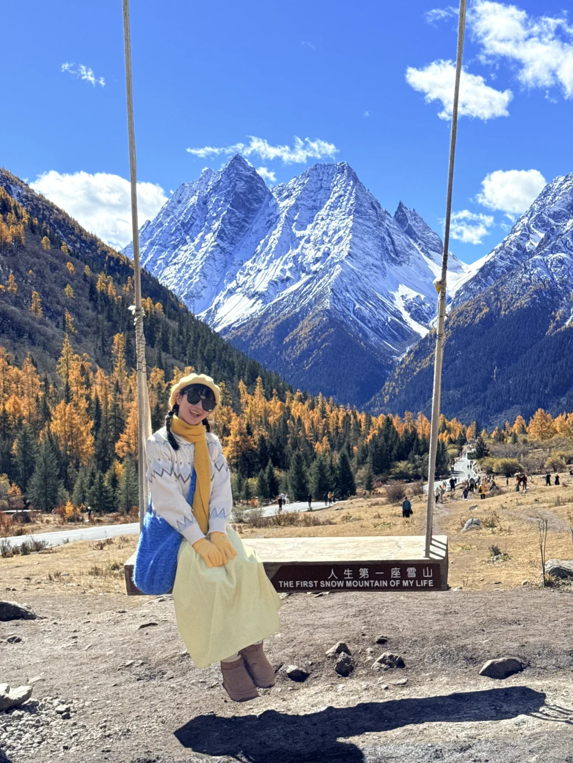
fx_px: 1059
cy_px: 382
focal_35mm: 48
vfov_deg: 39.7
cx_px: 286
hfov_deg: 30.3
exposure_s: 1/6024
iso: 100
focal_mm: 6.76
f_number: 1.78
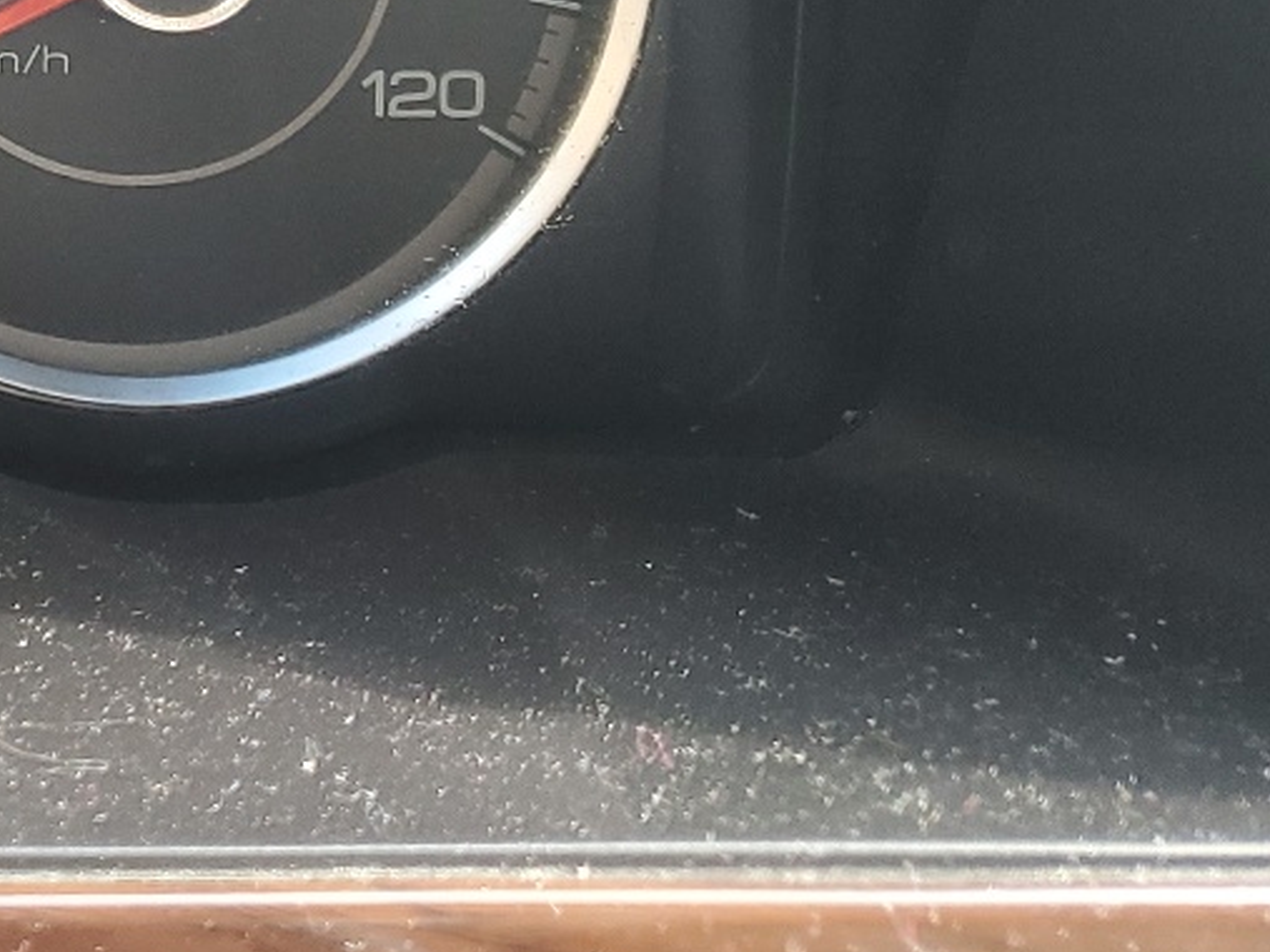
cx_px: -691
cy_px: -158
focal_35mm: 82
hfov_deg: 20.2
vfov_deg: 17.2
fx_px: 3008
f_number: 1.5
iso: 74
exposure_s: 1/60.2
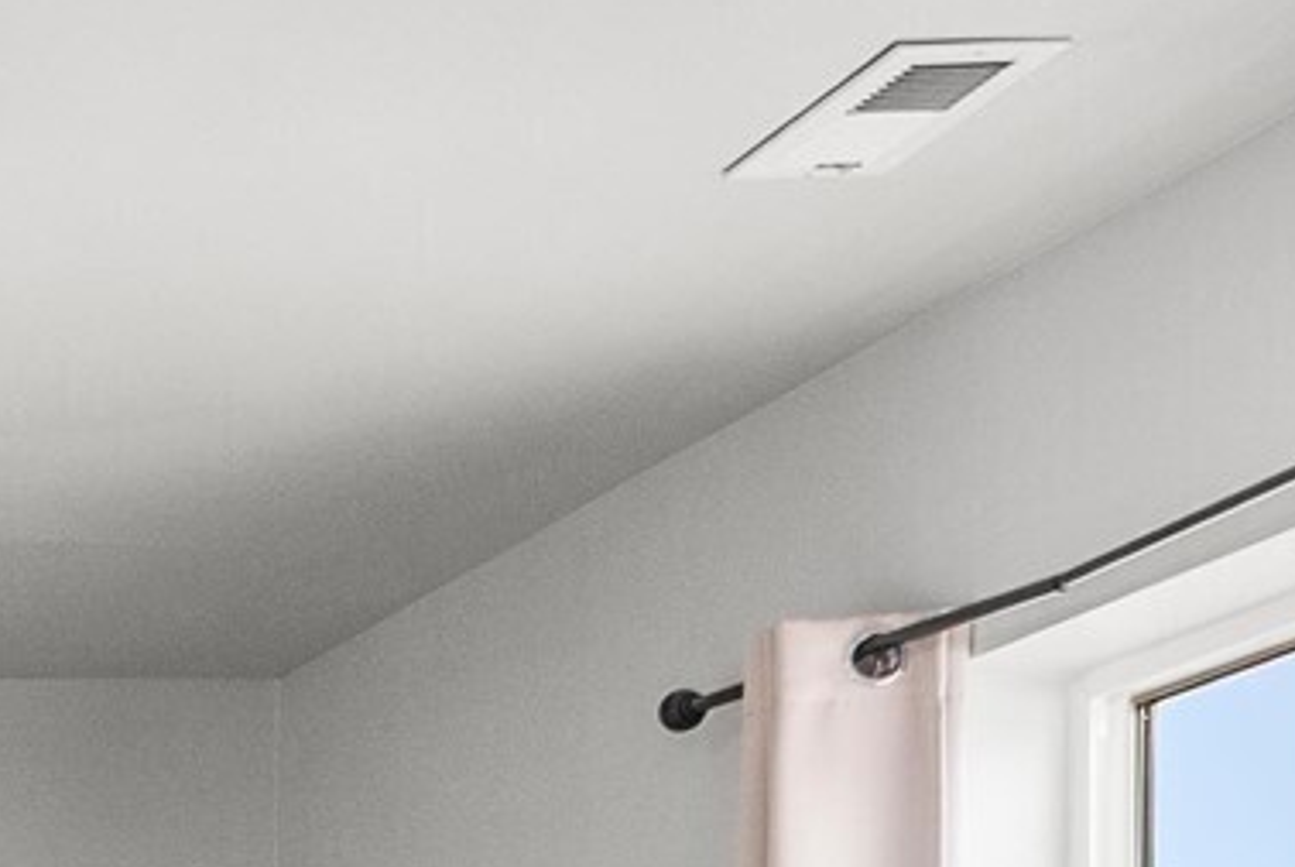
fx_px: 3709
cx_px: -1125
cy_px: 1727
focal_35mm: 103
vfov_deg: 11.9
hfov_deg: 16.2
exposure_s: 1/60
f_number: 7.1
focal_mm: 23
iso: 500
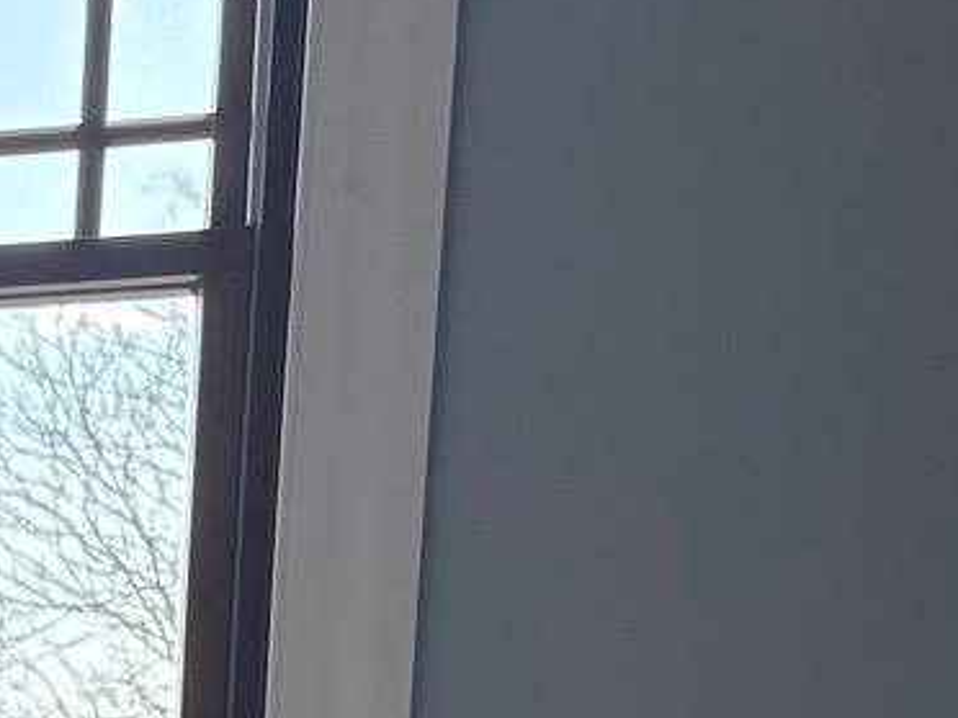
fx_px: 3958
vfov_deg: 9.6
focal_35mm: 143
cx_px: -1404
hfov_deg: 11.3
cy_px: 1464
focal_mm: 5.96
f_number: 1.6
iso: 80
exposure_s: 1/228
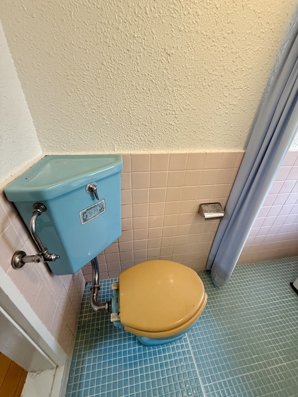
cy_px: 198
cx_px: 149
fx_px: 161
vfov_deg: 102.1
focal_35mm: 14
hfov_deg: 85.7
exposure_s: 1/50
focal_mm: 2.22
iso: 320
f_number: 2.2
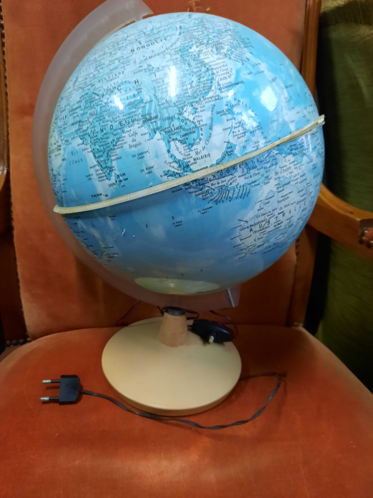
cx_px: 186
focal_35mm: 25
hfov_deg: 54.9
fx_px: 359
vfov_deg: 69.4
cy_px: 249
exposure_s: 1/25
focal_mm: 4.6
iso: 500
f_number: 2
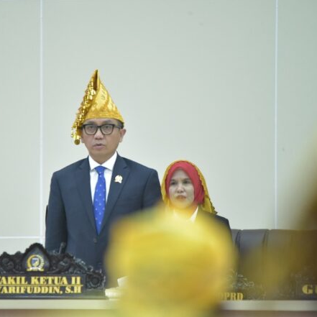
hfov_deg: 2.7
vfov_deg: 2.7
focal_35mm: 640
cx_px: 91
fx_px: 6631
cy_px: 158
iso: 12800
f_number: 6.3
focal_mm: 500
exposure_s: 1/100
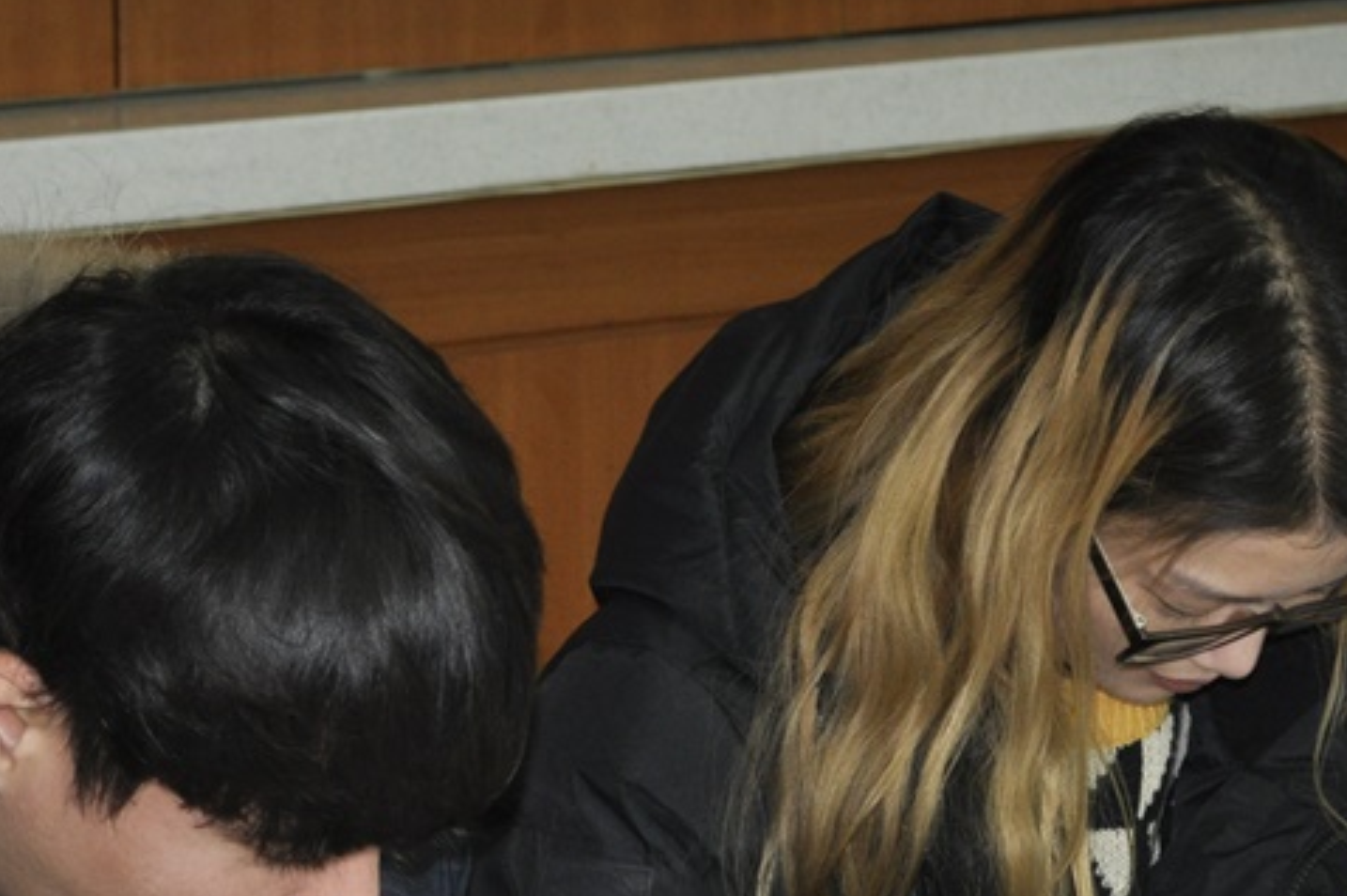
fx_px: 6244
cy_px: 952
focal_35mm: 167
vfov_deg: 8.2
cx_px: 524
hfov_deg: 12.3
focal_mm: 52
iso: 800
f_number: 5.6
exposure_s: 1/60
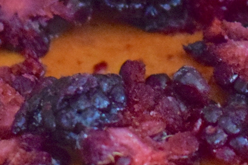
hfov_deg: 5.0
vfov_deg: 3.3
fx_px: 2844
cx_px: 279
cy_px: -110
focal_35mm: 413
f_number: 1.8
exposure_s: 1/30
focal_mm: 50
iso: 6400
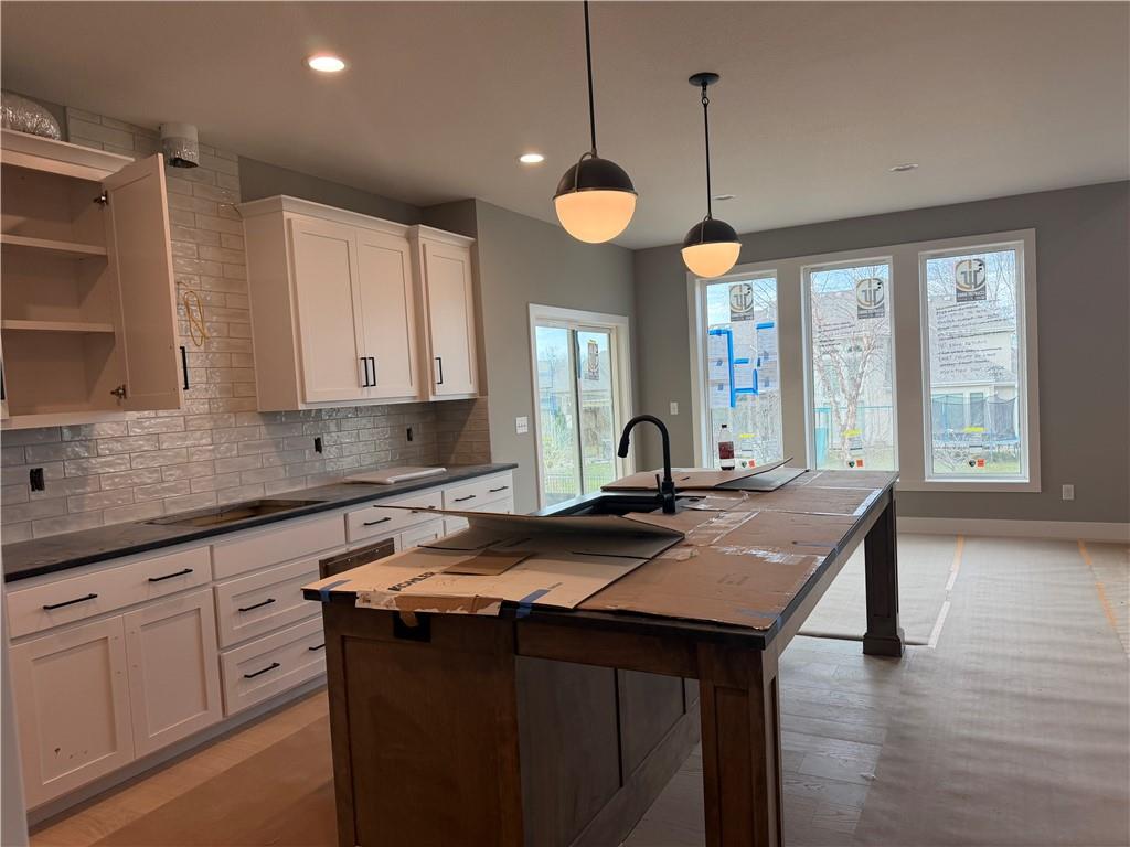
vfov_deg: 56.8
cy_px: 424
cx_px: 565
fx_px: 783
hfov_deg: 71.6
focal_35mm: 24
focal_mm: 6.76
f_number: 1.78
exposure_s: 1/198
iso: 125
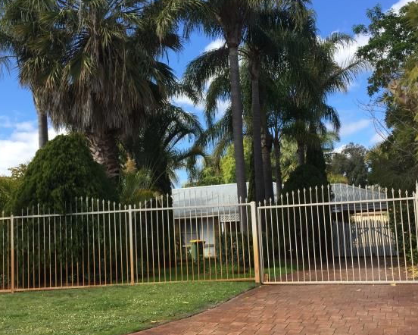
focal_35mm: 41
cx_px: 211
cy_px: 186
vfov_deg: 36.5
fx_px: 507
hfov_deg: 44.8
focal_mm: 4.15
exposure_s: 1/964
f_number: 2.2
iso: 32
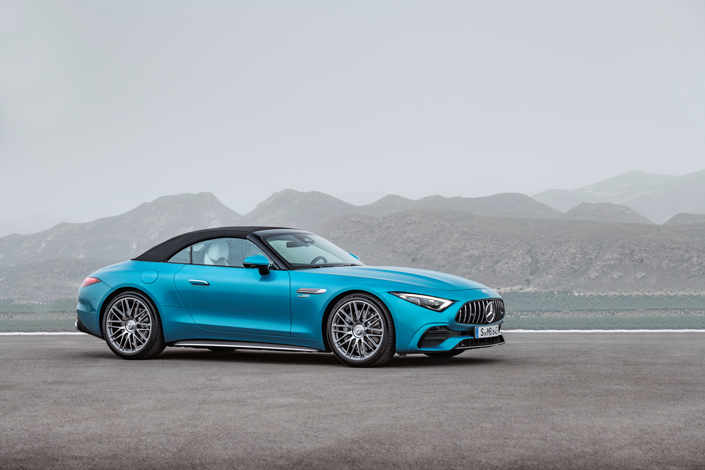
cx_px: 352
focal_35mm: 95
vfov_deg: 14.4
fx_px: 1860
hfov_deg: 21.5
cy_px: 235
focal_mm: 95
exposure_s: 1/3
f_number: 5.6
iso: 200
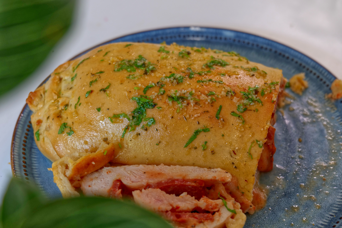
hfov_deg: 33.4
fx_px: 570
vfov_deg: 22.6
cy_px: 114
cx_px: 171
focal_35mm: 60
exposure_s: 1/80
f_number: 5.6
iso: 640
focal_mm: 60
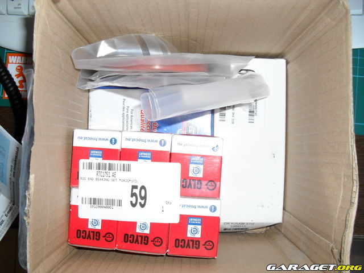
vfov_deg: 40.7
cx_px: 182
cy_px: 136
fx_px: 368
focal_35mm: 35
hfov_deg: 52.6
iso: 200
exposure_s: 1/45
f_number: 3.2
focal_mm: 6.3
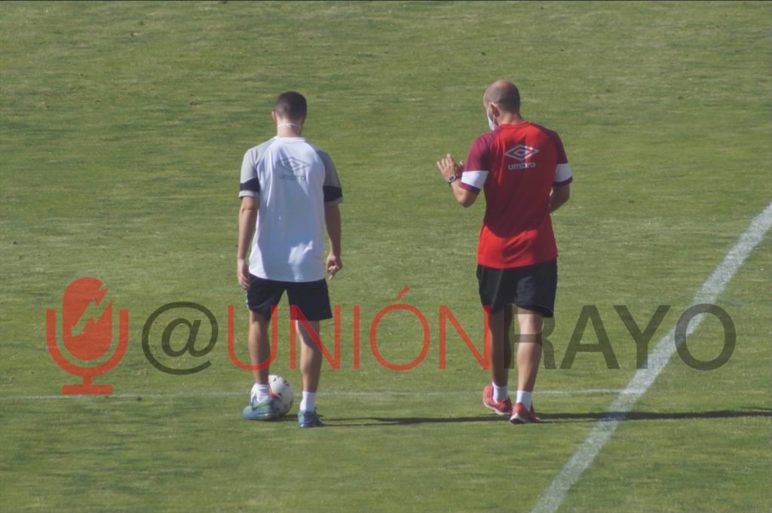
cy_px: 256
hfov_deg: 4.6
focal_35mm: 450
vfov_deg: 3.1
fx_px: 9642
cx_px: 386
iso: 100
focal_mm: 300
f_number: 6.3
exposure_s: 1/640
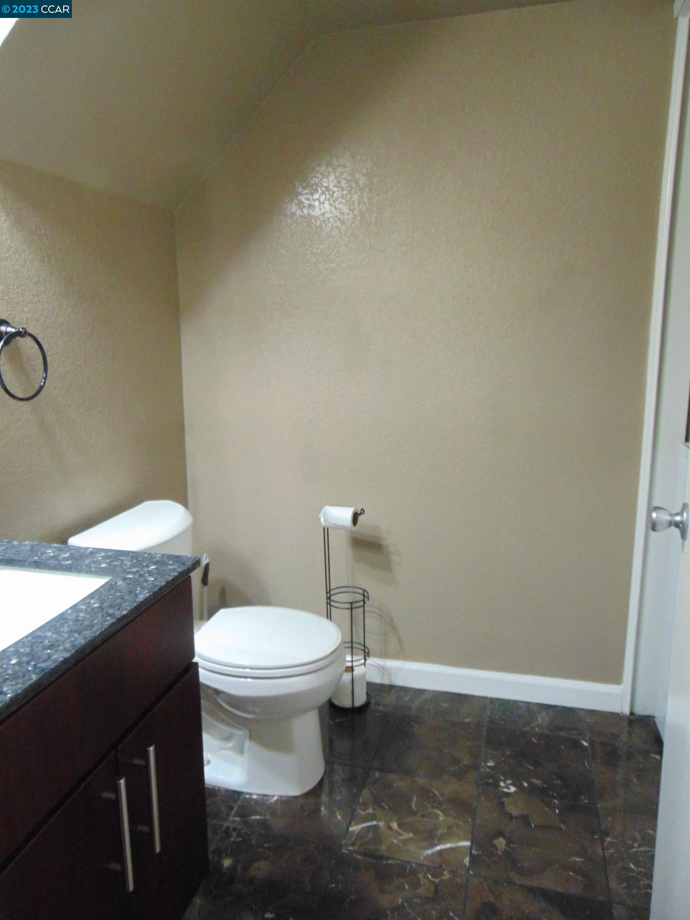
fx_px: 664
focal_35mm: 25
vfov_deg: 69.4
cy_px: 460
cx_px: 345
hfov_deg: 54.9
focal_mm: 4.5
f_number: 3
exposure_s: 1/25
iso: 400
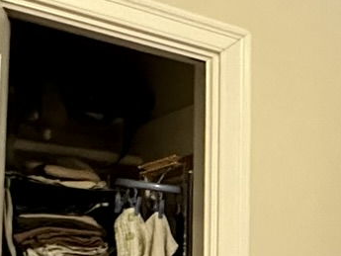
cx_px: 642
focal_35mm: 83
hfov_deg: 17.9
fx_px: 818
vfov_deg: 16.9
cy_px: 323
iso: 800
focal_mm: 2.22
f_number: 2.2
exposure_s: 1/40
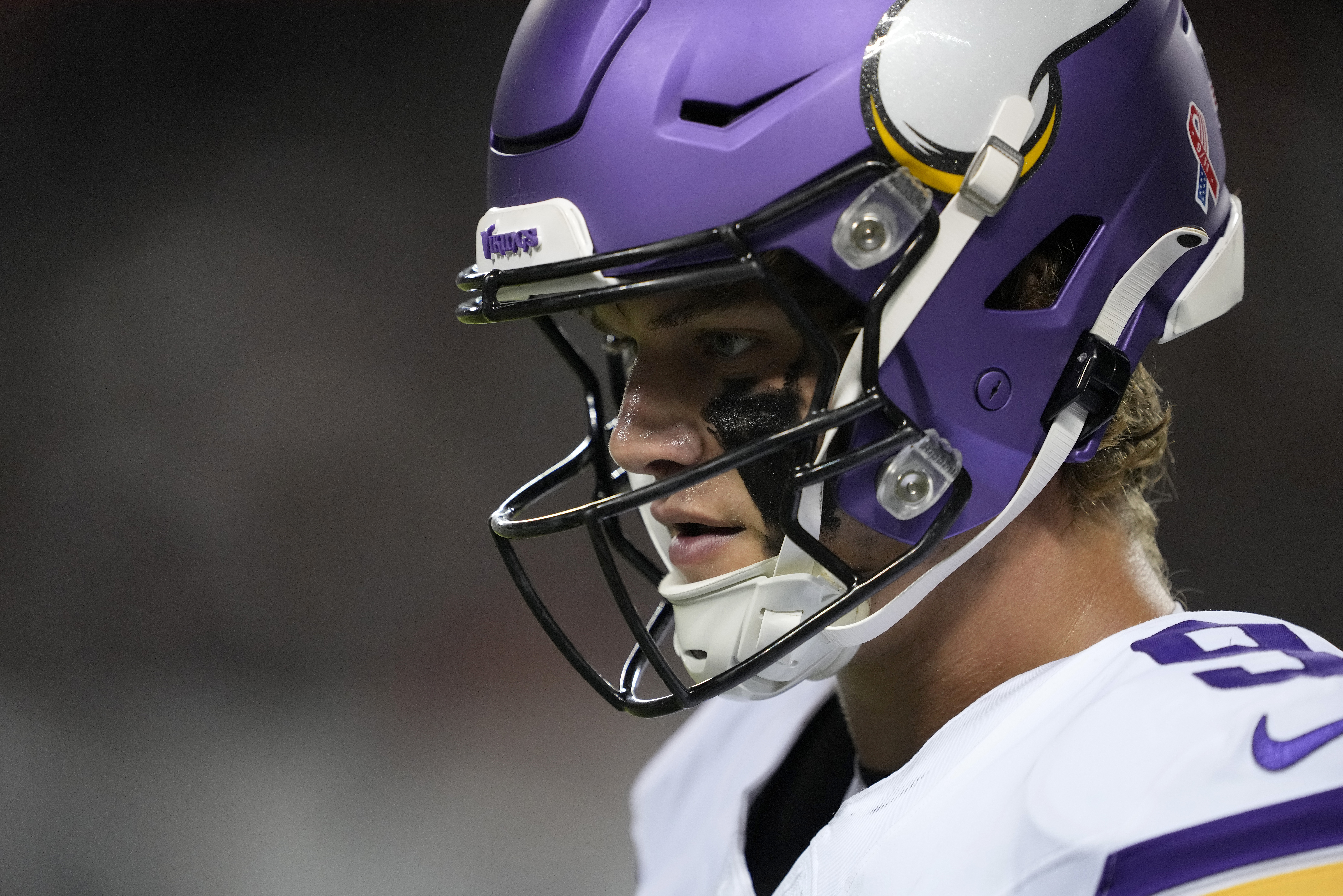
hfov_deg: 5.2
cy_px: 448
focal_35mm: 400
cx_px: 672
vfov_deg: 3.4
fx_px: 14921
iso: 3200
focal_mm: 400
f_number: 2.8
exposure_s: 1/1600
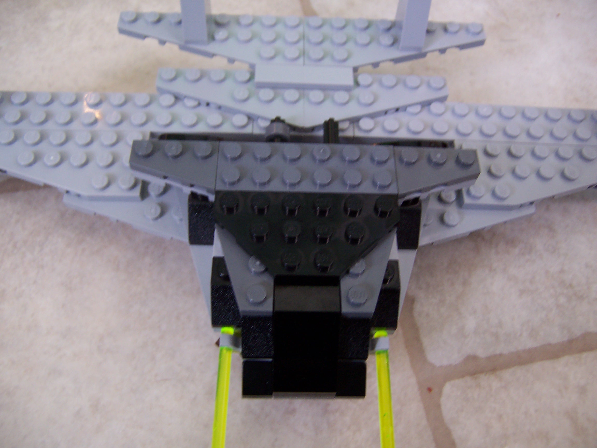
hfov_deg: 55.4
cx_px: 298
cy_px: 224
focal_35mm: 33
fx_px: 569
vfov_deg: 42.9
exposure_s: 1/30
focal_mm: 5.5
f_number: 2.8
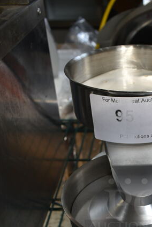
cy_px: 203
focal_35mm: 58
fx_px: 367
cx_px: 145
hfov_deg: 22.7
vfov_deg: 32.8
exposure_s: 1/80
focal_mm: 18
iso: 100
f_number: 4.5
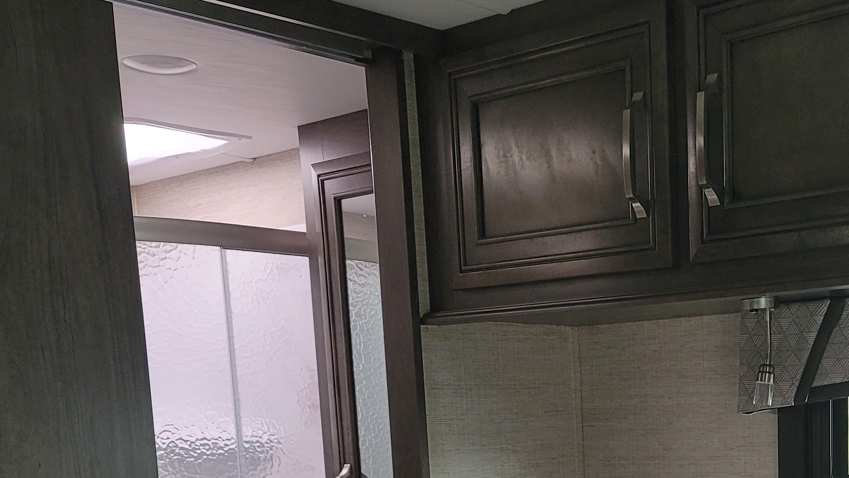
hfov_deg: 34.4
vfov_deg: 18.5
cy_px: 679
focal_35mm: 59
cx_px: 681
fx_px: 1328
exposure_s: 1/60
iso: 250
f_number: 1.8
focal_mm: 7
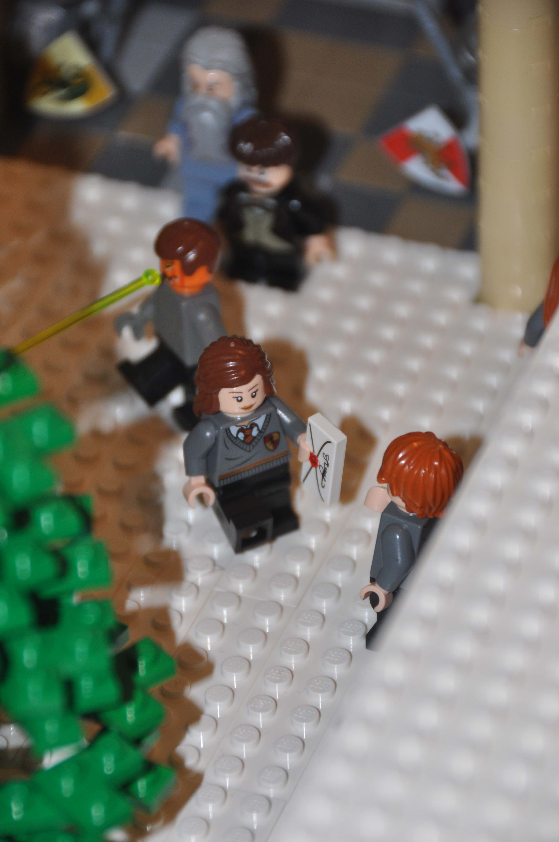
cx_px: 280
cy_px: 421
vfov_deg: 8.1
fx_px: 5954
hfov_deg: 5.4
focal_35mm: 255
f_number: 5.6
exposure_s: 1/60
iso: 500
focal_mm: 170
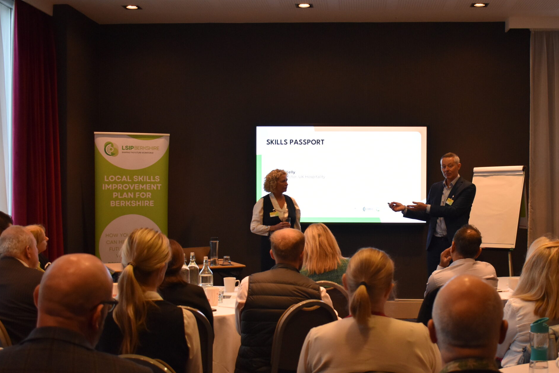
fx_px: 787
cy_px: 214
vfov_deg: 26.6
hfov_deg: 38.9
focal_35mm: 51
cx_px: 346
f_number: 4
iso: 1400
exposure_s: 1/125
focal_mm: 25
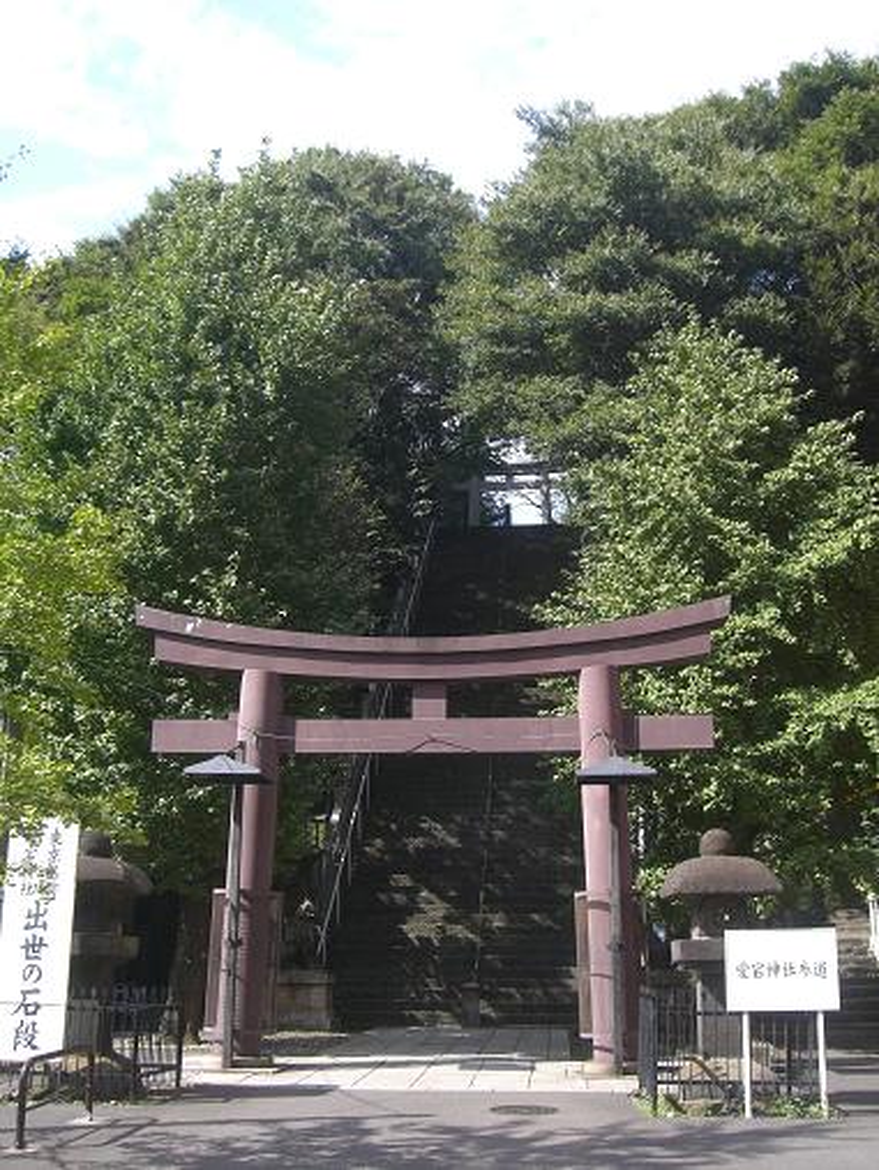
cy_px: 585
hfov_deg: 37.8
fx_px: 1285
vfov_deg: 48.9
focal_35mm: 38
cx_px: 440
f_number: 2.7
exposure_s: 1/250
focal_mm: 6.2
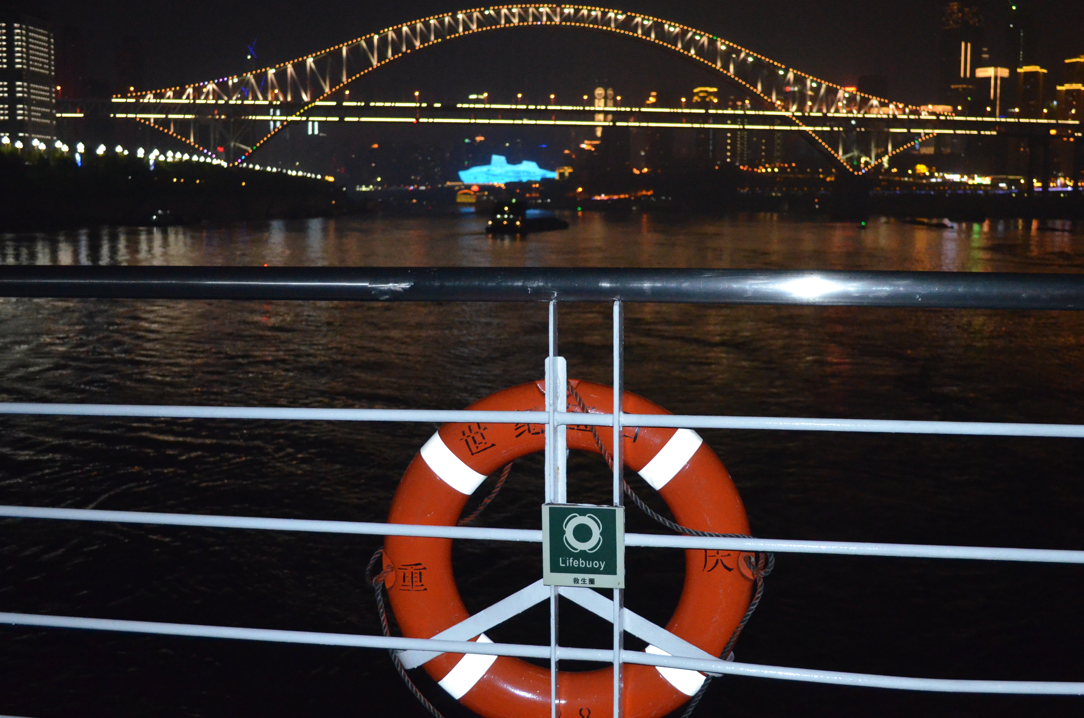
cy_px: 336
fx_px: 1202
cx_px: 604
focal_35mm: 40
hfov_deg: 48.4
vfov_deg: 33.2
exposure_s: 1/60
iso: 3200
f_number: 4
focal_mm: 22
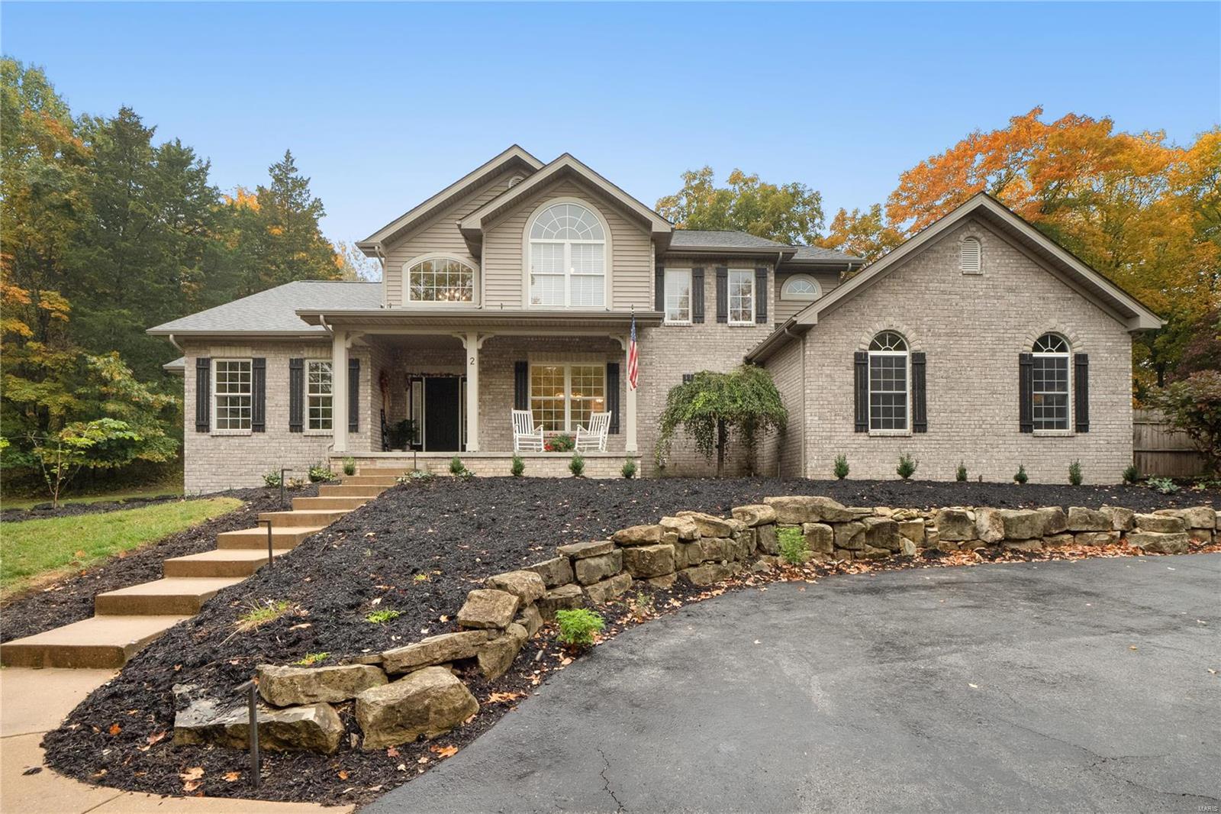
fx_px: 610
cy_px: 407
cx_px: 610
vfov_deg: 67.4
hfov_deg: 90.0
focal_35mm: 18
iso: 640
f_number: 10
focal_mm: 9
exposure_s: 1/125
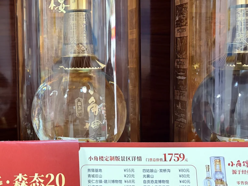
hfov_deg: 37.9
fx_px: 351
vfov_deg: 29.7
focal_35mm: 49
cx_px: 60
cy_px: 82
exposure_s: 1/60
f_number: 1.6
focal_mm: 5.96
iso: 320
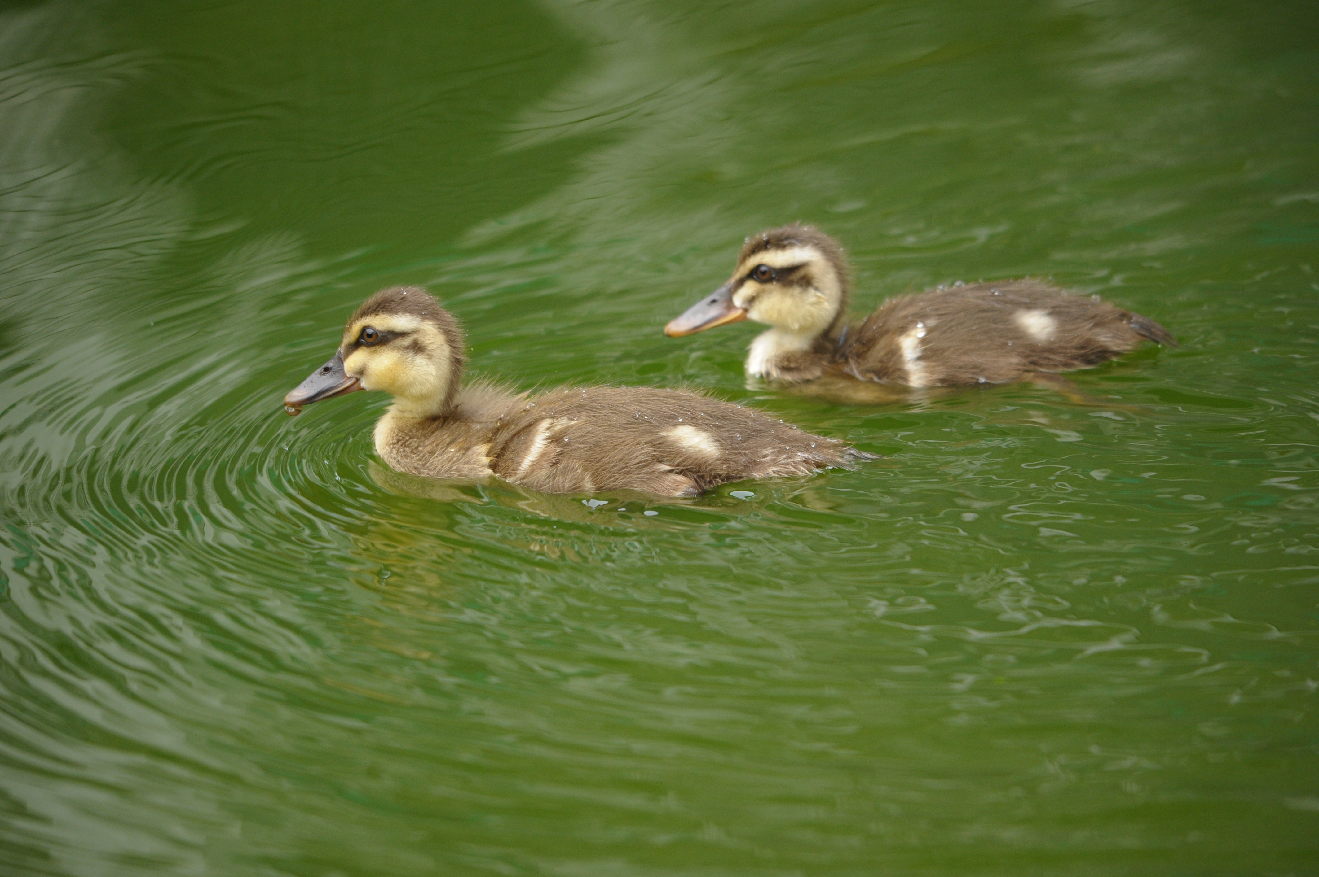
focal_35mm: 500
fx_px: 18307
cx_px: 660
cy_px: 438
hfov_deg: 4.1
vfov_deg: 2.7
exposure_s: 1/1000
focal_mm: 500
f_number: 8
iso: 1600
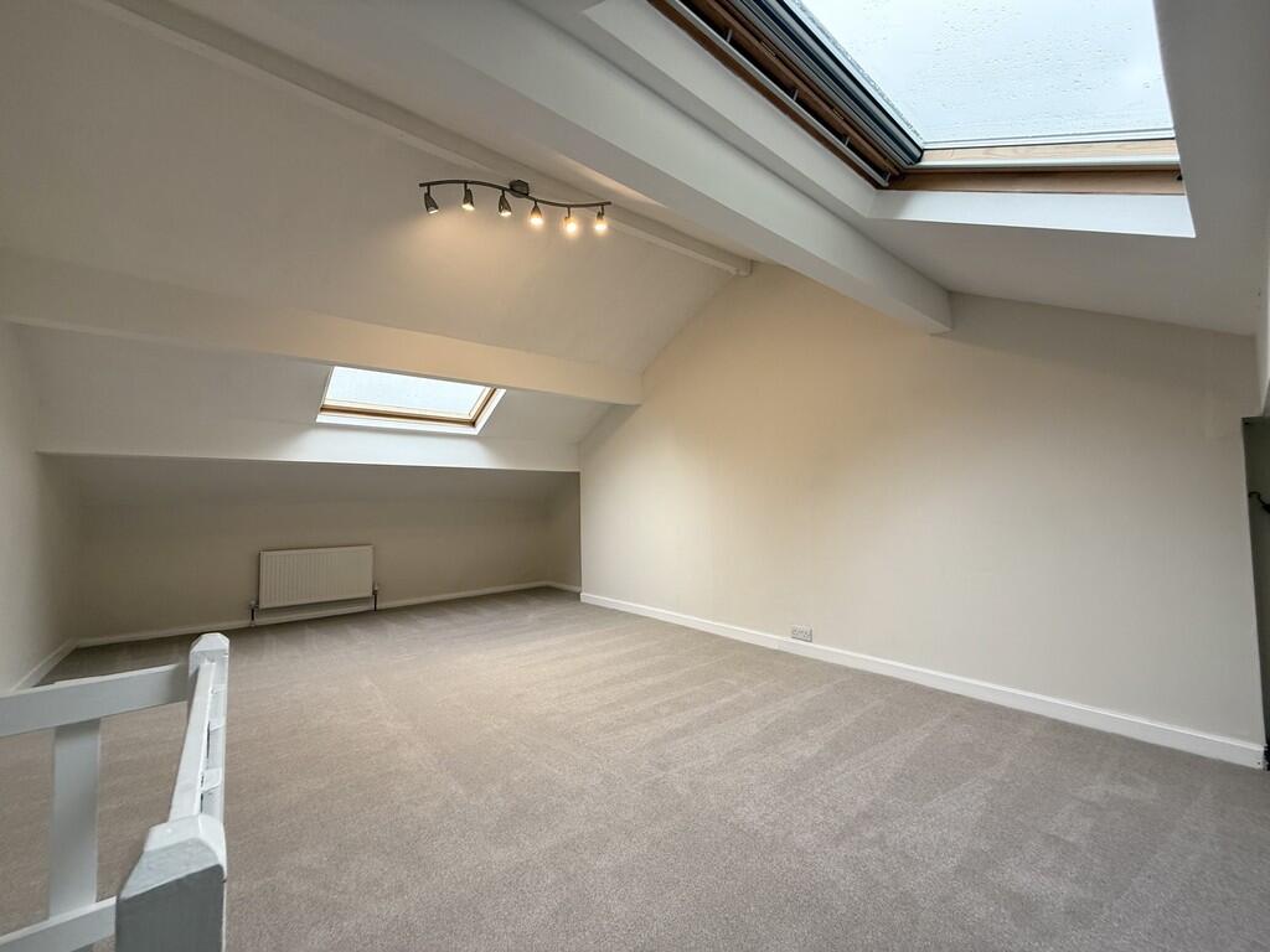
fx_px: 514
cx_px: 635
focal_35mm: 14
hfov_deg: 102.1
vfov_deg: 85.7
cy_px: 476
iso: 64
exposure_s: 1/101
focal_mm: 2.22
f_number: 2.2
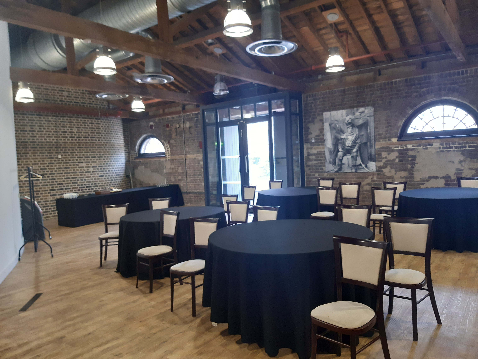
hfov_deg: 67.3
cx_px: 239
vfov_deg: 53.1
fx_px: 359
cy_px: 180
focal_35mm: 26
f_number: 1.7
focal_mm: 3.92
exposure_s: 1/33
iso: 250
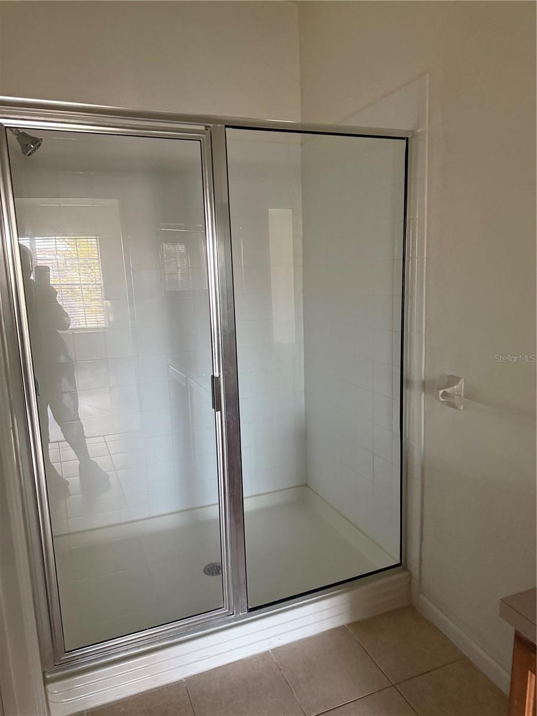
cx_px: 268
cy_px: 358
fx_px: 496
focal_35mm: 24
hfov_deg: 56.8
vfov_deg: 71.6
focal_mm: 6.76
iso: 800
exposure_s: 1/60
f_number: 1.78
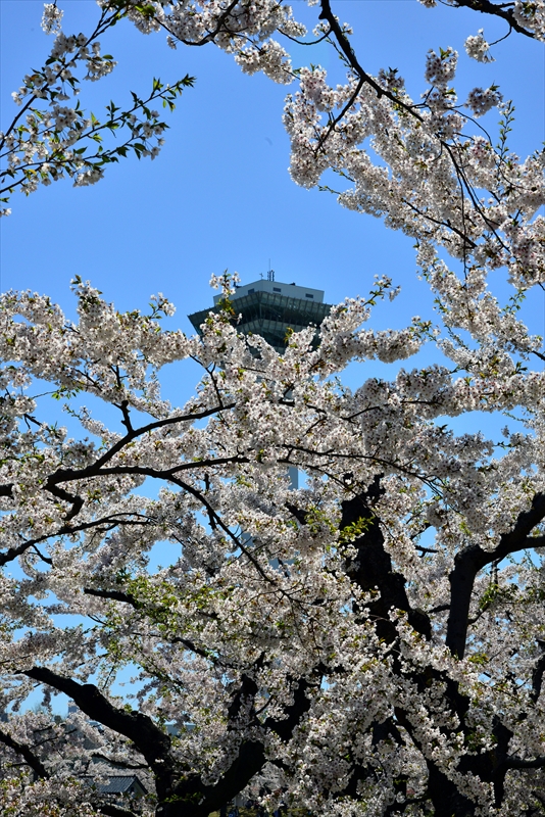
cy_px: 408
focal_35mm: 58
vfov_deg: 34.5
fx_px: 1316
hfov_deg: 23.4
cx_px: 272
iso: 400
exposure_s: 1/800
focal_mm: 58
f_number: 14
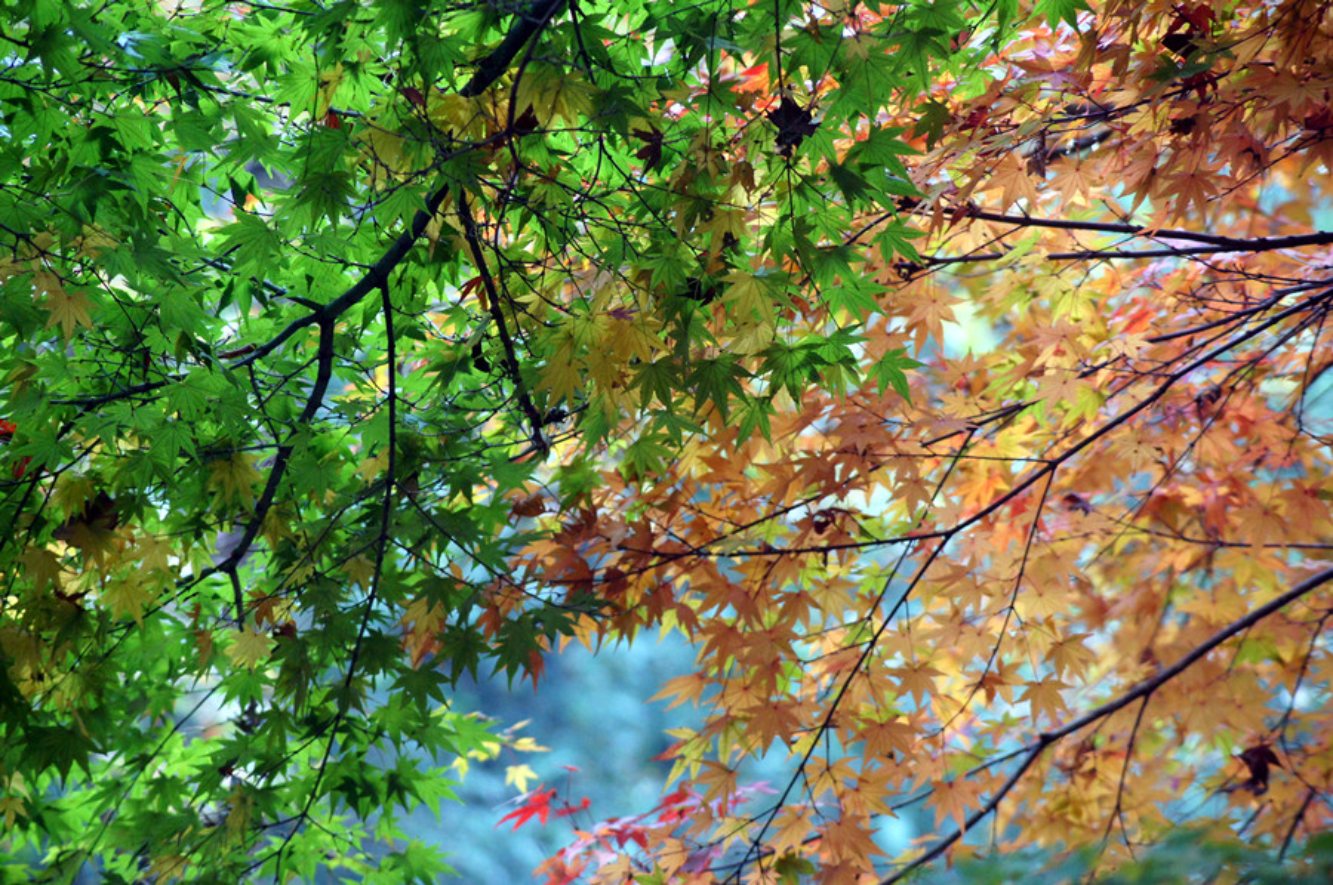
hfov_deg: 10.6
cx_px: 666
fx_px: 7212
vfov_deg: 7.0
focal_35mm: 195
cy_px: 442
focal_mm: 130
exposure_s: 1/80
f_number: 4.5
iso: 1600
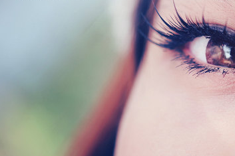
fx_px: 887
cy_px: 29
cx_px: 250
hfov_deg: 14.8
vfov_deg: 10.0
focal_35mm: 136
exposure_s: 1/250
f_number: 3
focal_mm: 60
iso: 200
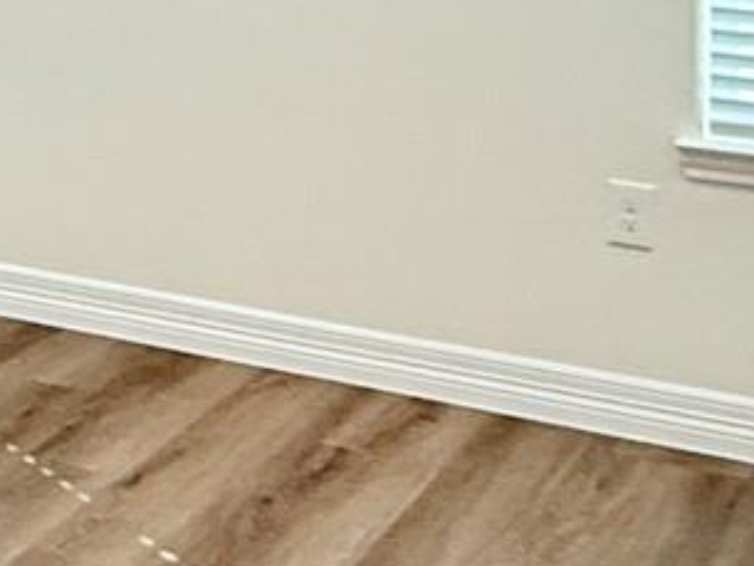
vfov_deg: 14.8
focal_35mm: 94
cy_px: -250
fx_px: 2048
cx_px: -507
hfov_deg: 17.7
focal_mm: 2.22
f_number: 2.2
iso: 250
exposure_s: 1/120
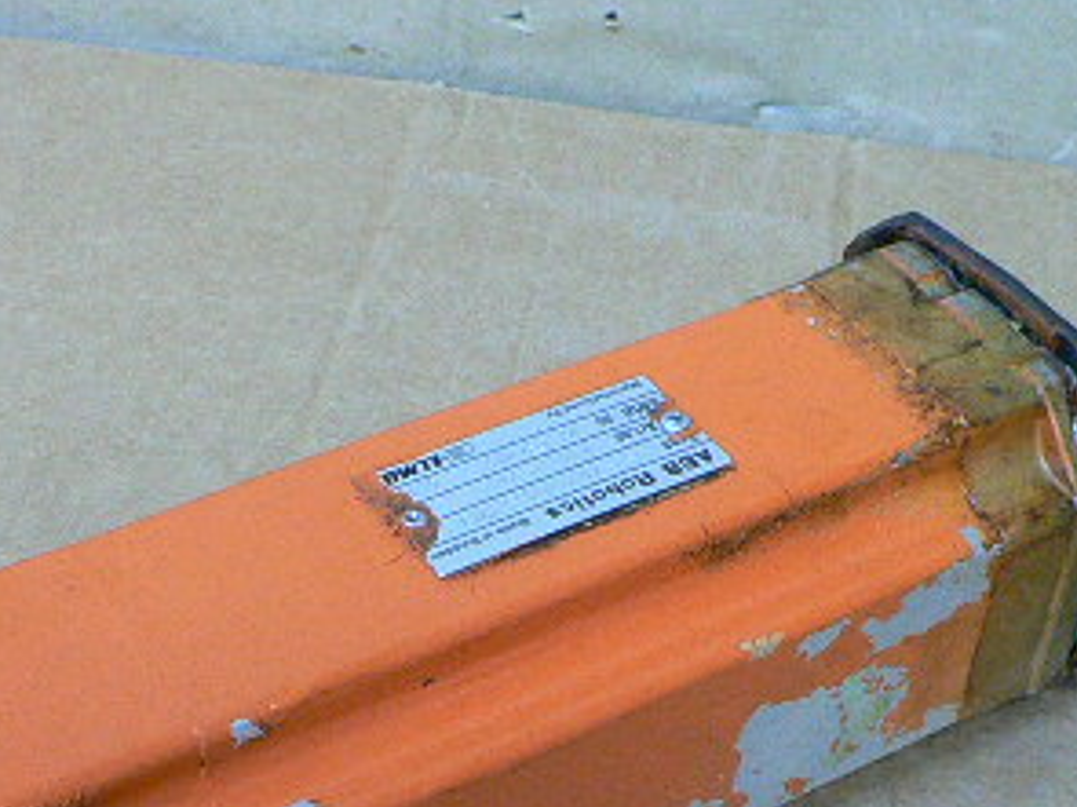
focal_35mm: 76
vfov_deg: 18.9
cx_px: 577
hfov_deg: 25.7
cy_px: 778
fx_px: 2364
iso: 200
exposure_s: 1/13
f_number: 2.8
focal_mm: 4.6
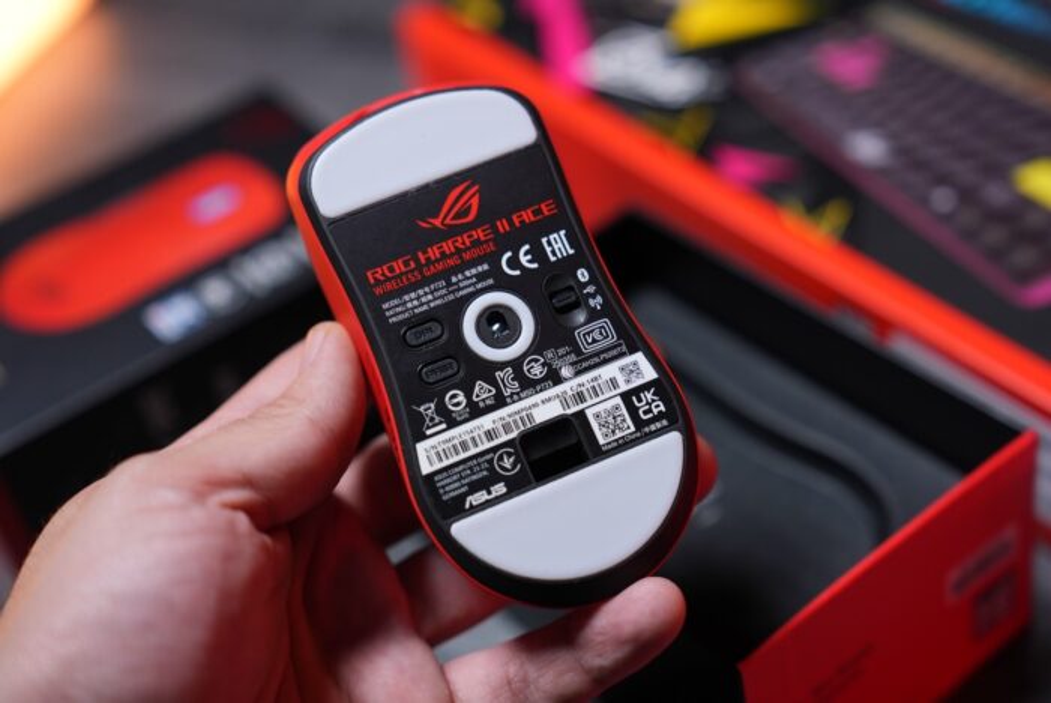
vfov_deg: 23.8
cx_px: 526
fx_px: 1665
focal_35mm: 57
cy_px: 352
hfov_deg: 35.0
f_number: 2.8
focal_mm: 57
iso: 500
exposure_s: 1/125
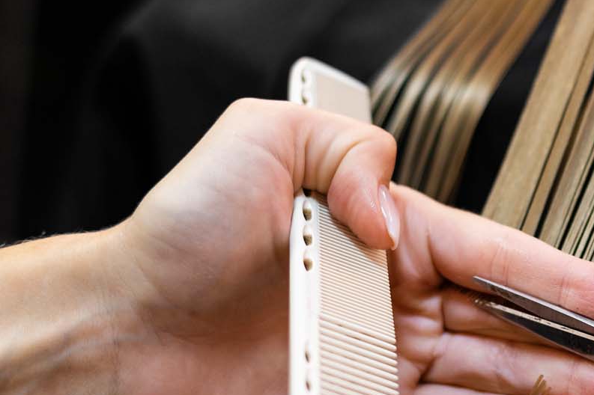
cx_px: 610
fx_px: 1996
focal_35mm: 121
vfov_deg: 11.3
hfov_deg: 16.5
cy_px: 344
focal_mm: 50
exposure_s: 1/250
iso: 640
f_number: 2.5
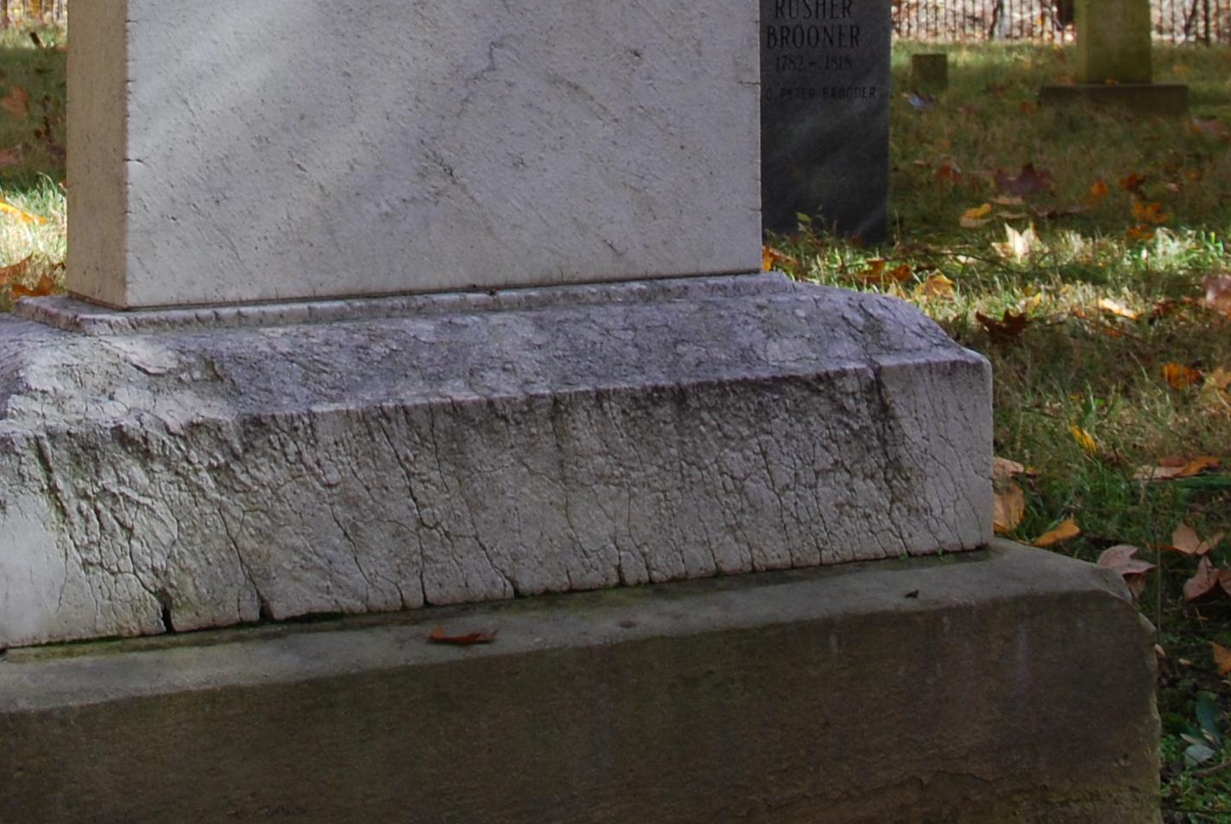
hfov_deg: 20.7
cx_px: 415
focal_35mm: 98
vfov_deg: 13.5
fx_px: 3355
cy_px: -216
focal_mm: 24
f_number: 8
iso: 180
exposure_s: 1/60
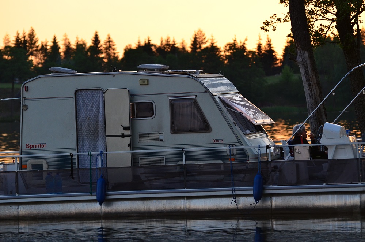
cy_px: 121
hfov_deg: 8.9
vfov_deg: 5.9
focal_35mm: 232
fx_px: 2352
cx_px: 182
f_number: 4.8
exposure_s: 1/400
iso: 640
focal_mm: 155
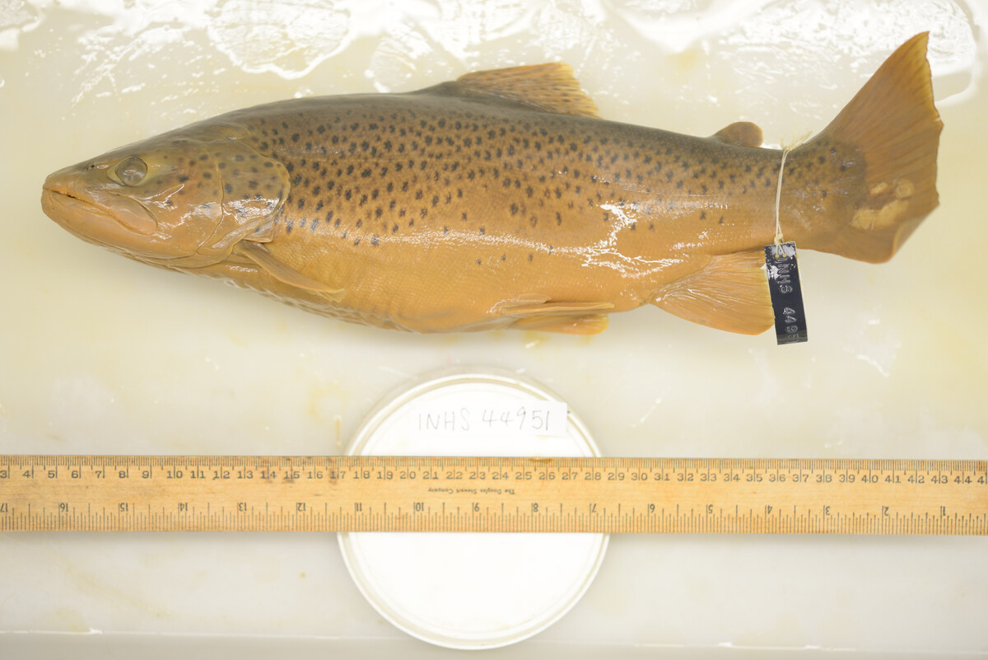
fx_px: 1647
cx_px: 494
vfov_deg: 22.6
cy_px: 330
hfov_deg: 33.4
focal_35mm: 60
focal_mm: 60
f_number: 3
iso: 800
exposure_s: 1/125
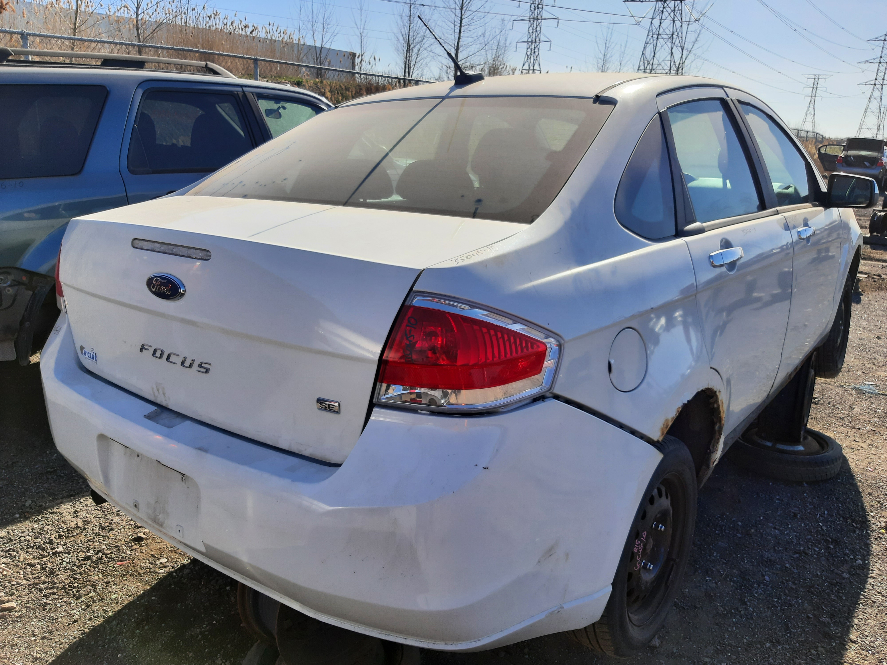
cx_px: 444
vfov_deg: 53.1
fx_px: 666
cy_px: 332
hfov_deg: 67.3
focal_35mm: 26
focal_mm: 3.92
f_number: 1.7
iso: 40
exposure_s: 1/1126
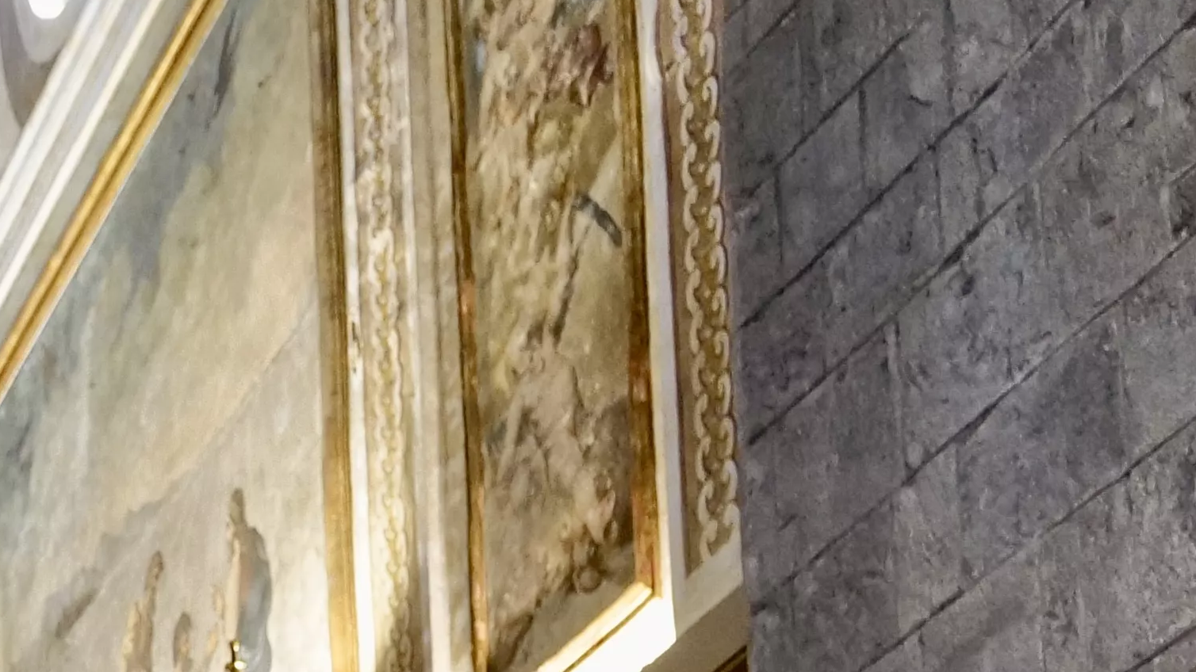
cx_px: -370
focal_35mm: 100
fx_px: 3171
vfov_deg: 10.8
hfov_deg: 19.6
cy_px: 1427
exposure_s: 1/50
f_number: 4
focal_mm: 24
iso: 2500
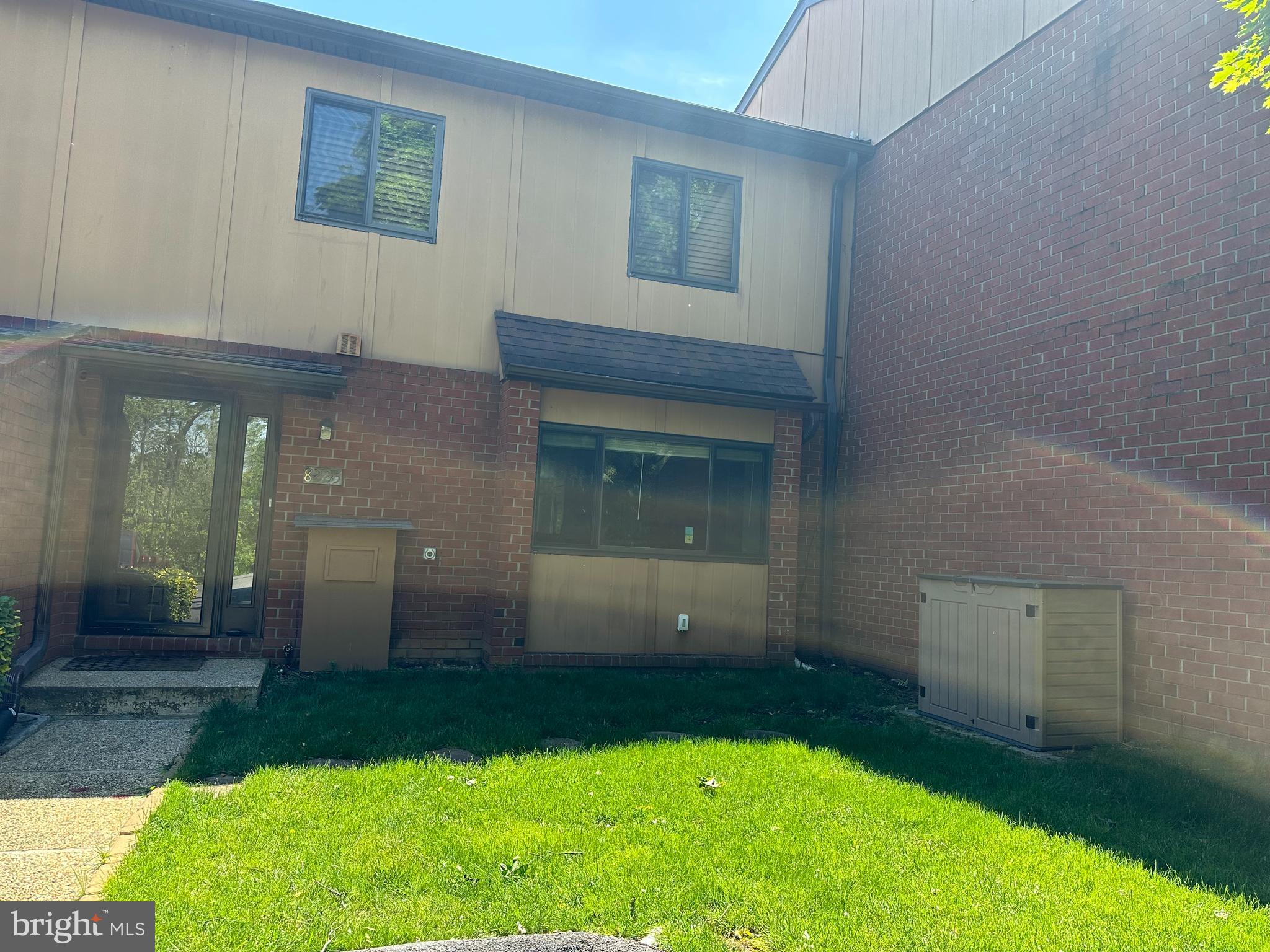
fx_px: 881
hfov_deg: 71.6
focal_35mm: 24
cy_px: 476
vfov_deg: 56.8
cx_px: 635
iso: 80
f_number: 1.78
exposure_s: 1/785
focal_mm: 6.86
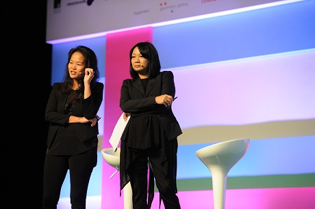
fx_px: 1180
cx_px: 158
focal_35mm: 135
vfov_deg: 10.1
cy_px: 104
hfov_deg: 15.2
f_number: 2.8
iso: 3200
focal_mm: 135
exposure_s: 1/400
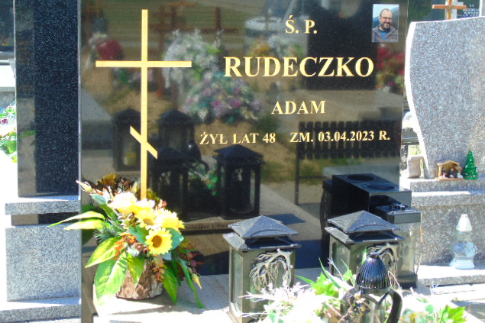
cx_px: 243
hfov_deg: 31.0
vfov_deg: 20.9
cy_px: 145
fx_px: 875
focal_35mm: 65
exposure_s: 1/100
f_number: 4.5
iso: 80
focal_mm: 11
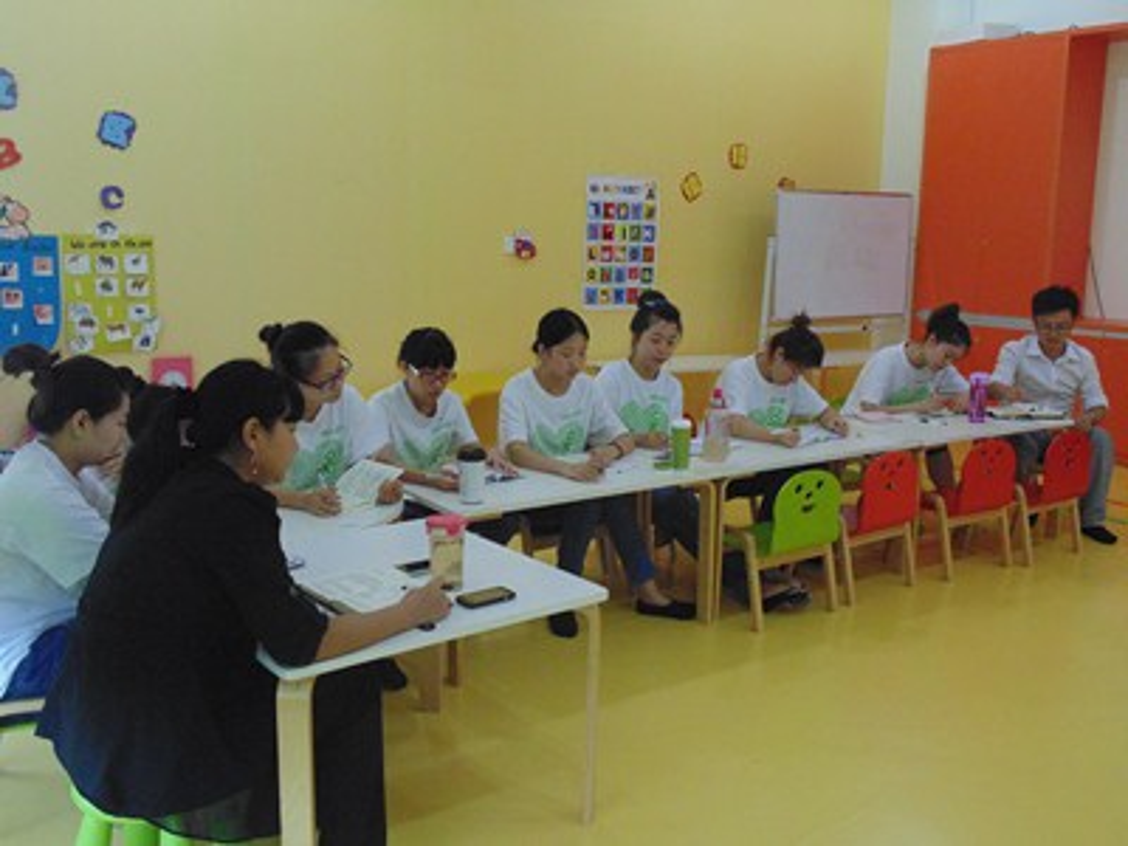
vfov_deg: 41.8
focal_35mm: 34
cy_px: 423
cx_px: 564
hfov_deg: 54.0
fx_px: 1108
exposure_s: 1/30
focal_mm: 6.2
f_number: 3.4
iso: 400
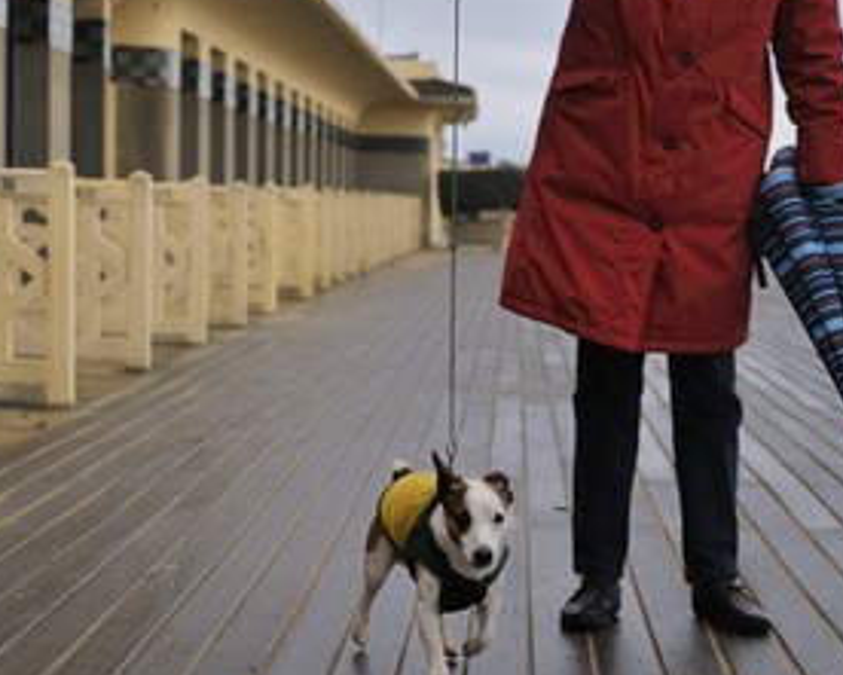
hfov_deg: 19.2
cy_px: 382
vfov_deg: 15.4
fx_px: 2496
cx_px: 425
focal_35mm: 100
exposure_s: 1/60
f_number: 5
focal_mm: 70
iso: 400
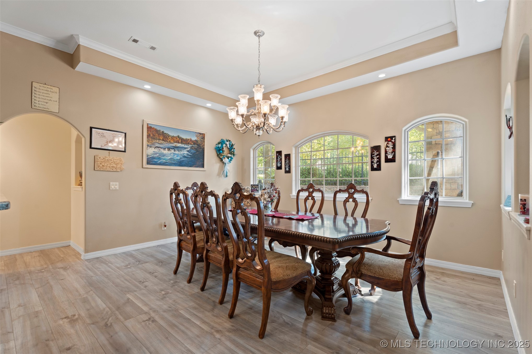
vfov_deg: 73.7
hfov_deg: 96.7
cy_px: 177
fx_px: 236
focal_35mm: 16
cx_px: 266
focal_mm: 16
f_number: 9
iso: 200
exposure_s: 1/1.67
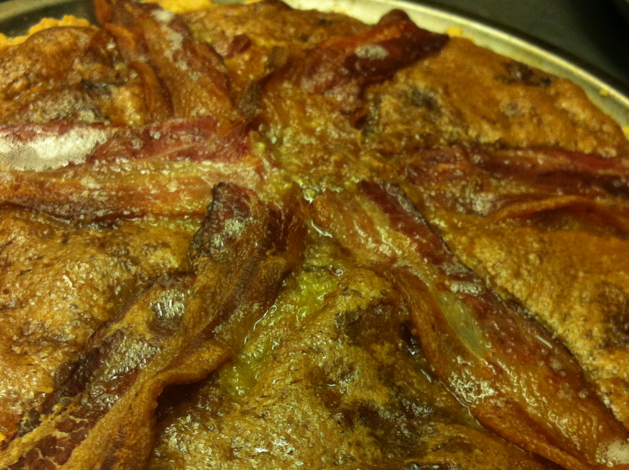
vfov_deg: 28.3
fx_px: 925
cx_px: 289
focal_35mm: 51
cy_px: 314
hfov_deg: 37.5
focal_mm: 3.85
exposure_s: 1/15
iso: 200
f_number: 2.8
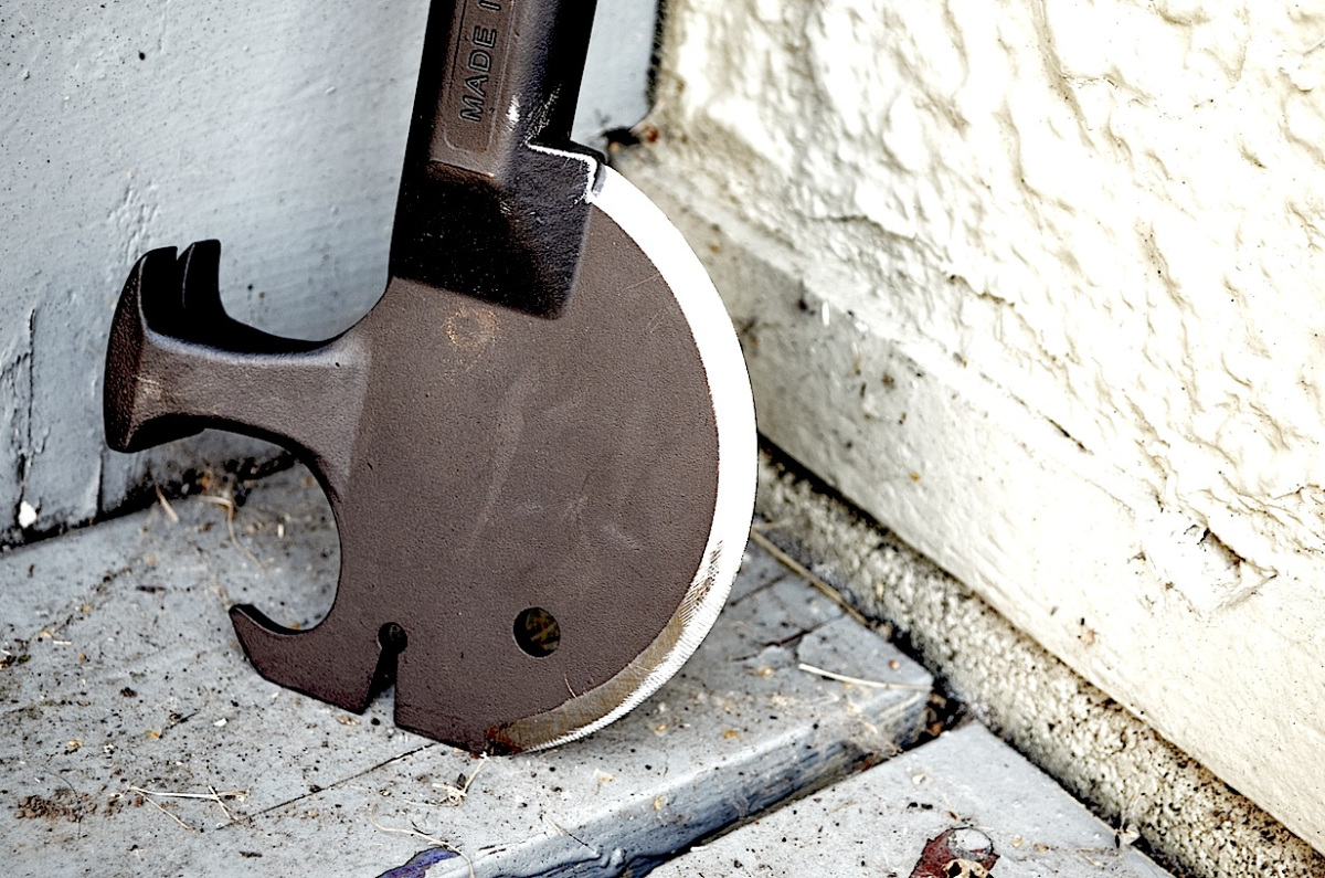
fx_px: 2479
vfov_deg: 20.1
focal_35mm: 68
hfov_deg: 29.9
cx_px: 662
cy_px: 439
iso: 1600
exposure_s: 1/80
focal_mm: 45
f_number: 5.6
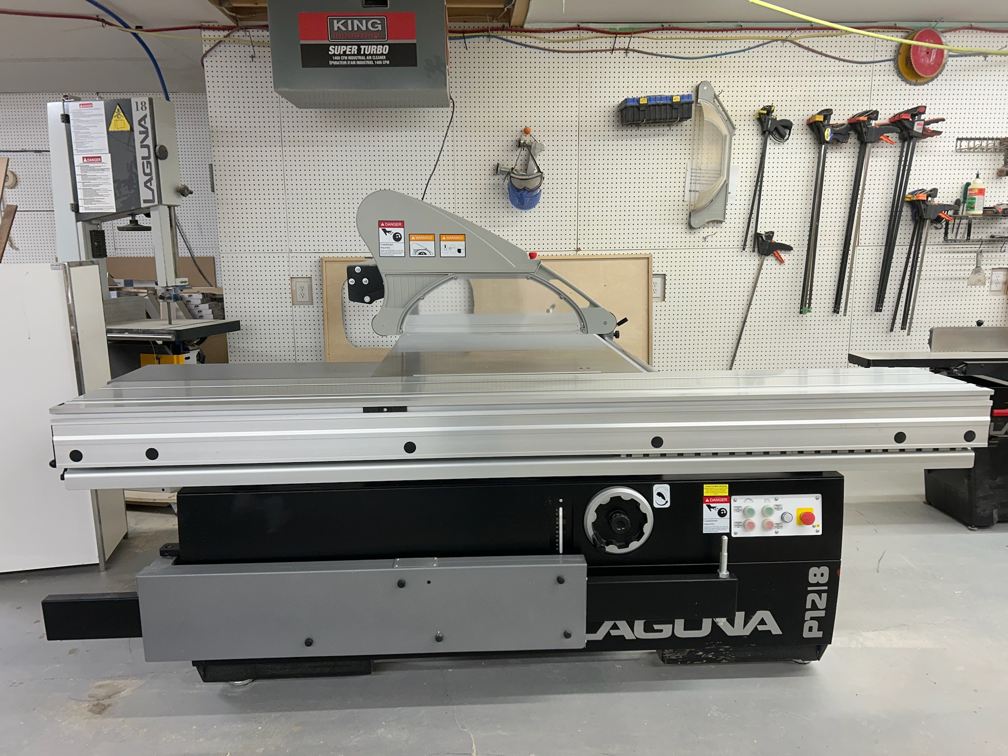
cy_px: 378
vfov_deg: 53.1
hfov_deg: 67.3
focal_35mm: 26
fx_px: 757
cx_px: 504
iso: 64
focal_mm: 5.7
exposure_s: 1/120
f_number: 1.5
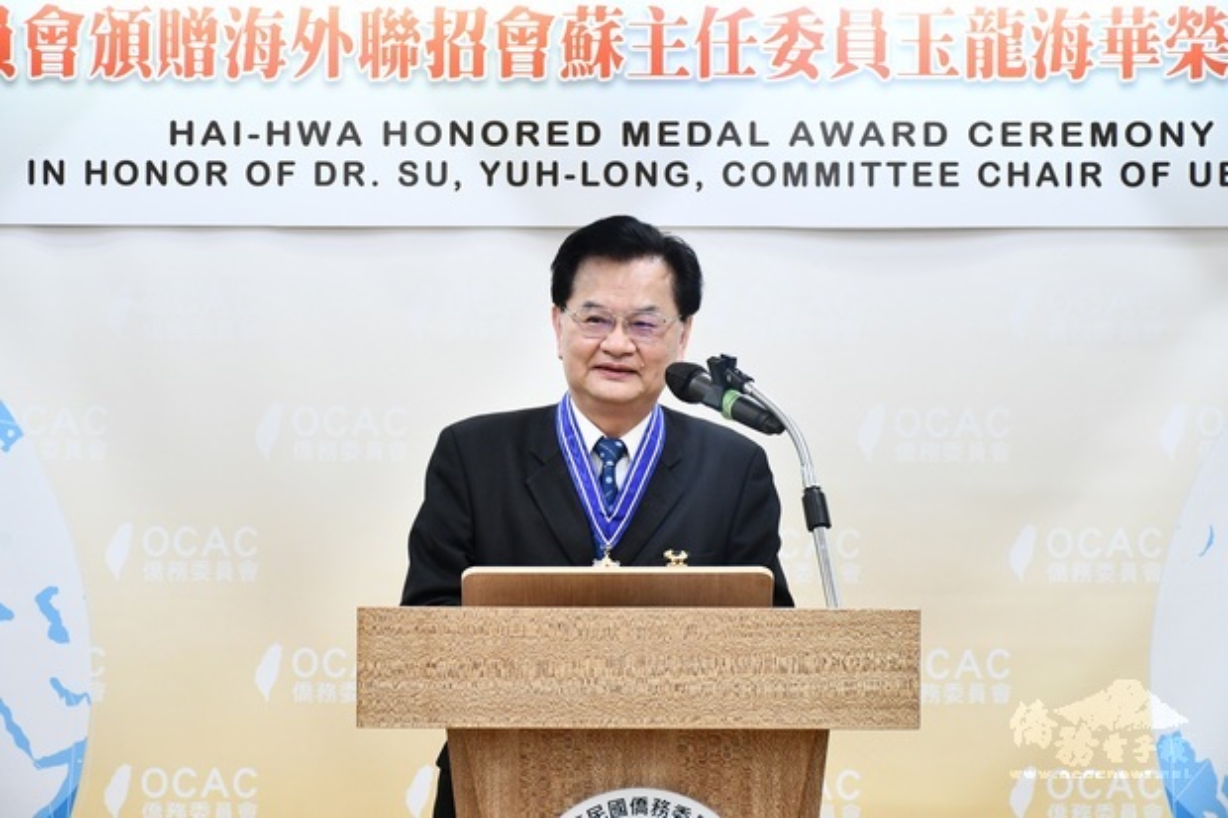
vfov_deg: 13.8
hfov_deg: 20.6
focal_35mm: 99
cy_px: 409
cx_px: 614
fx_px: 3376
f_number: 5
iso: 2000
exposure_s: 1/100
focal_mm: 66
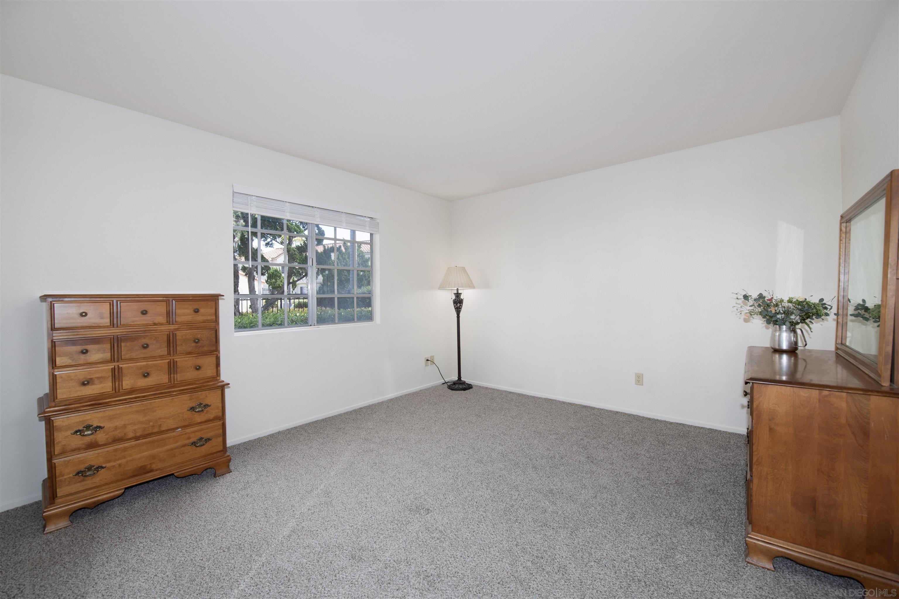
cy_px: 300
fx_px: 350
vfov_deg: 81.2
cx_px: 450
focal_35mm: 14
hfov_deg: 104.3
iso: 320
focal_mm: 14
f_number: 7.1
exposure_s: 1/160
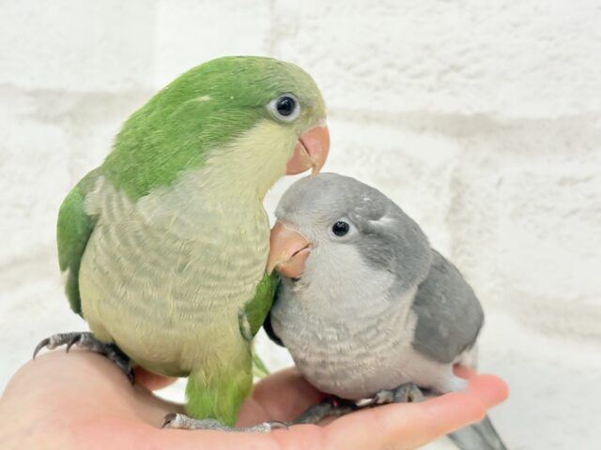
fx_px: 903
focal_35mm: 52
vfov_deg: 28.0
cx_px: 300
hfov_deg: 36.8
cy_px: 225
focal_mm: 5.96
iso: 80
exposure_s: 1/50
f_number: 1.6
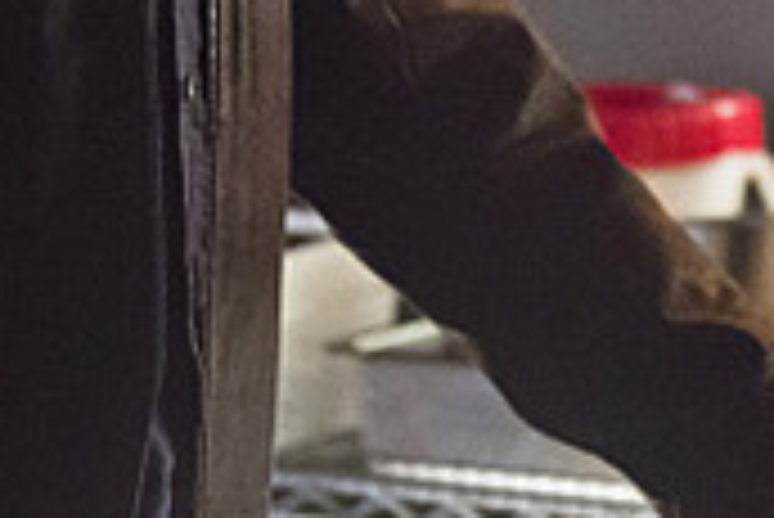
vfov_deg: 5.4
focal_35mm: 249
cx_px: 864
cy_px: -441
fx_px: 5358
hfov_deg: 8.2
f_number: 2.8
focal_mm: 55
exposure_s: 1/200
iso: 3200
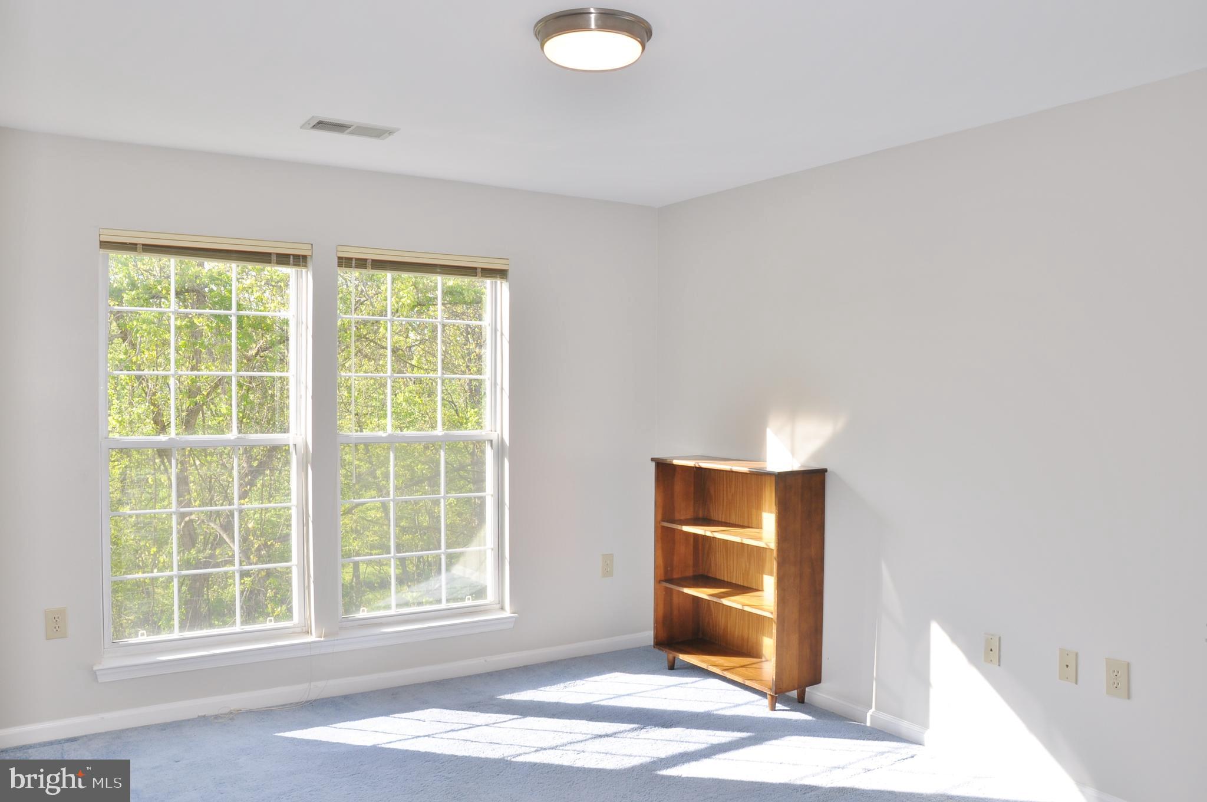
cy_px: 401
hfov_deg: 67.4
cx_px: 604
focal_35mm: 27
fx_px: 904
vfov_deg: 47.8
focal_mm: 18
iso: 200
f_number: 8
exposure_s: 1/60
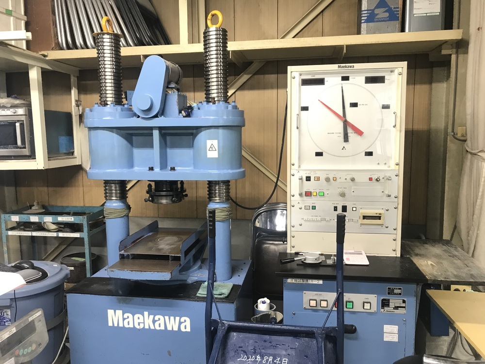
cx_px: 242
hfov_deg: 63.4
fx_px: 392
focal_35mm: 28
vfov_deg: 49.7
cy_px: 182
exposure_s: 1/15
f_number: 1.8
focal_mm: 3.99
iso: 40
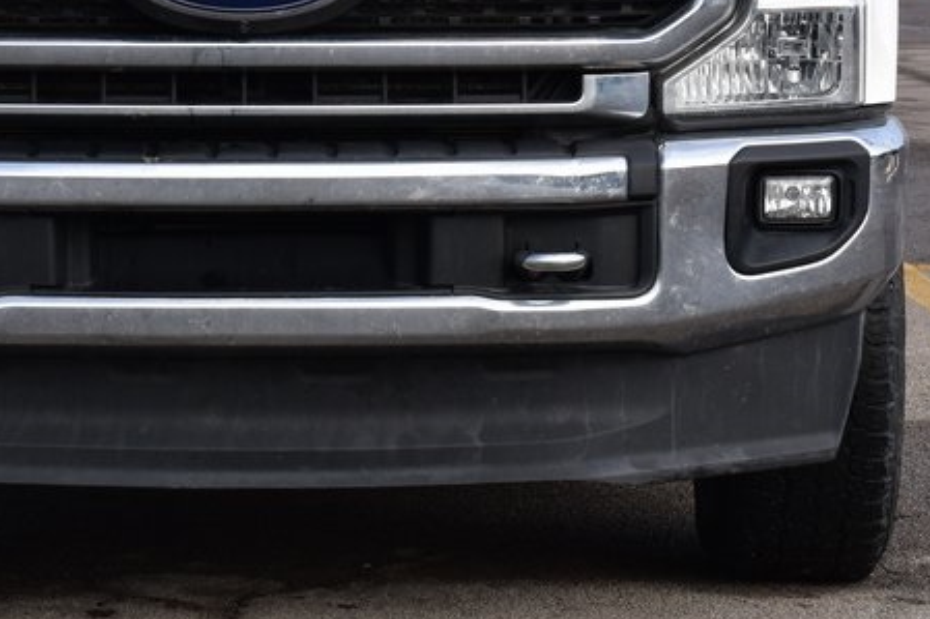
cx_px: 255
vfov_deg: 7.7
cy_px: 28
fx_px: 4596
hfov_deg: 11.5
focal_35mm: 178
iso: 400
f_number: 10
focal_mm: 52
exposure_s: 1/320
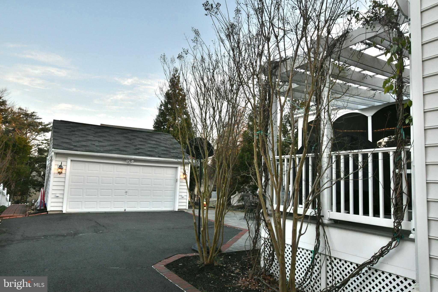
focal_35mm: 24
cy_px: 146
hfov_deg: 73.7
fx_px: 292
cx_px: 219
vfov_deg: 53.1
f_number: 13
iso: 1600
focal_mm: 16
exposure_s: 1/160
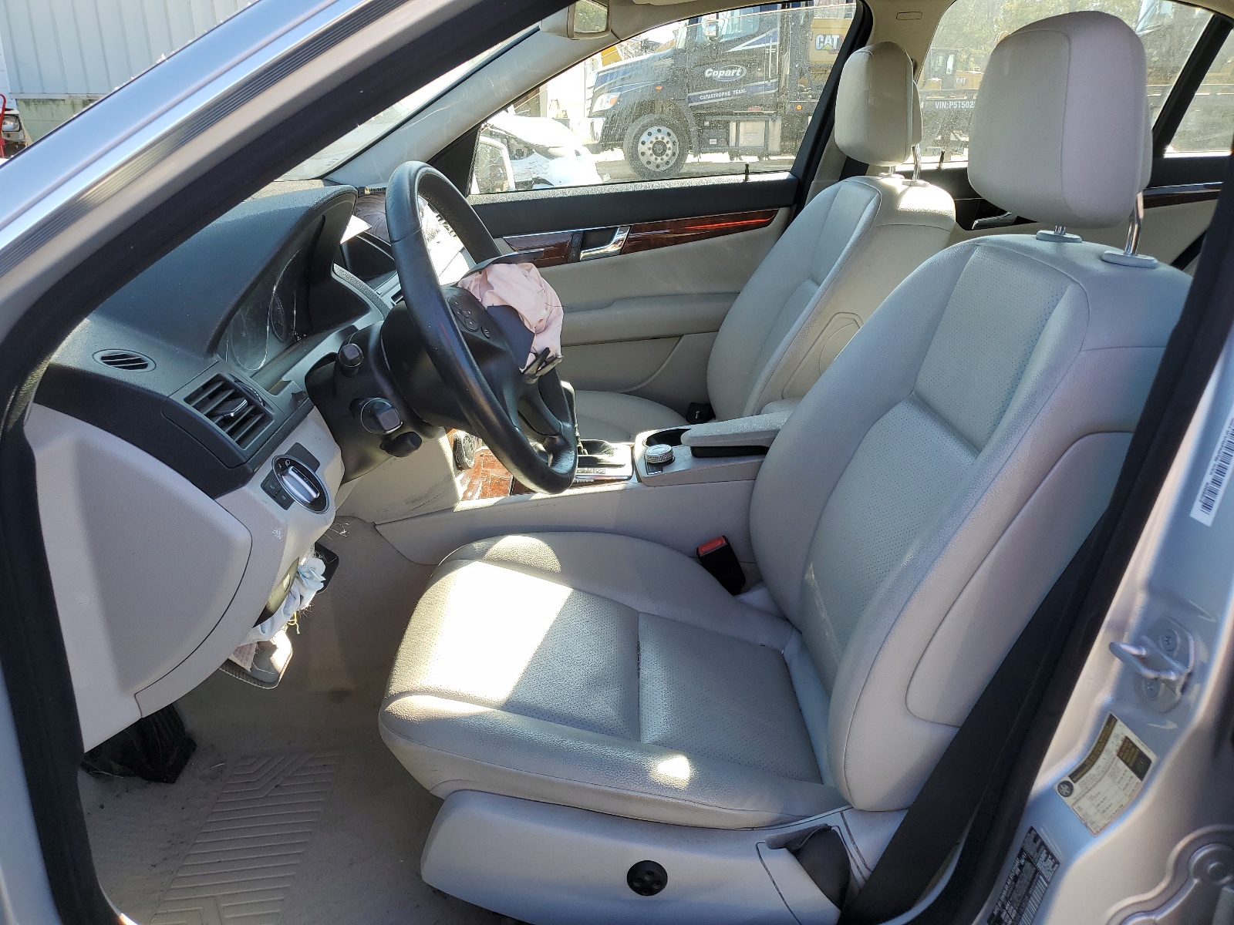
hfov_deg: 67.3
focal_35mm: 26
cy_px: 462
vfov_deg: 53.1
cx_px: 617
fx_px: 927
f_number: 1.5
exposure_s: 1/476
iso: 50
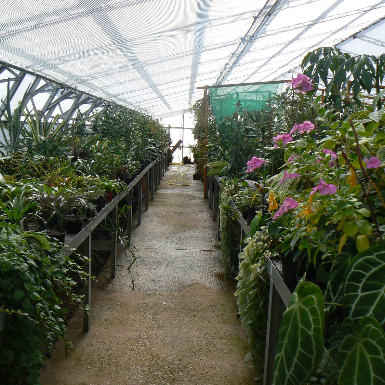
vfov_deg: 39.2
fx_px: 541
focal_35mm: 43
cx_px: 171
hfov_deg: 39.1
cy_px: 193
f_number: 5.6
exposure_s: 1/250
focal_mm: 6
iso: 80
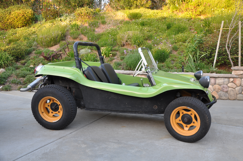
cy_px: 80
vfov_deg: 39.9
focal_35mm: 33
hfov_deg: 57.3
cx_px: 122
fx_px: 222
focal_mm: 22
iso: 200
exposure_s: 1/30
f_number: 5.6
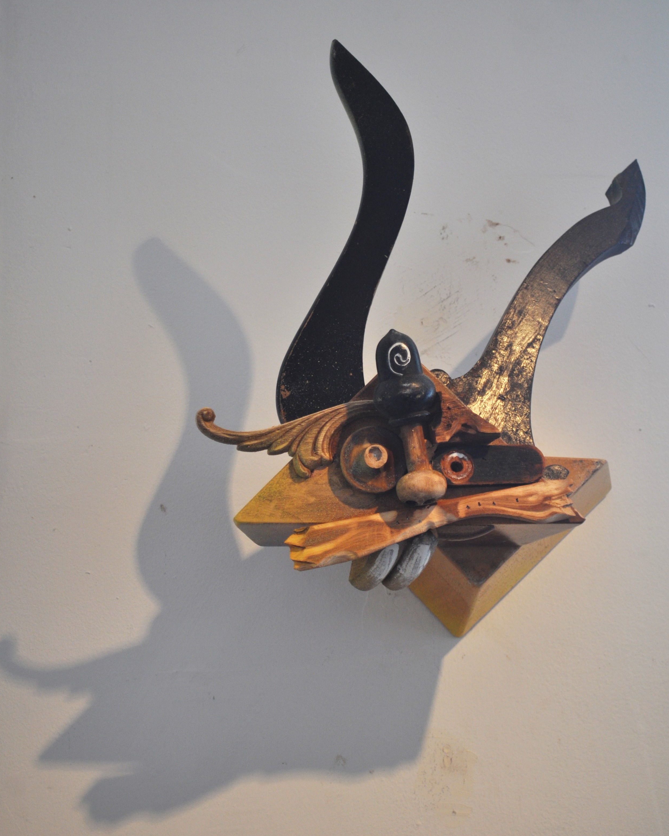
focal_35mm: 77
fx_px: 1895
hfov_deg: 20.0
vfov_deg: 24.9
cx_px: 334
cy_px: 406
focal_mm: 45
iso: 400
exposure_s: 1/60
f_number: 5.3
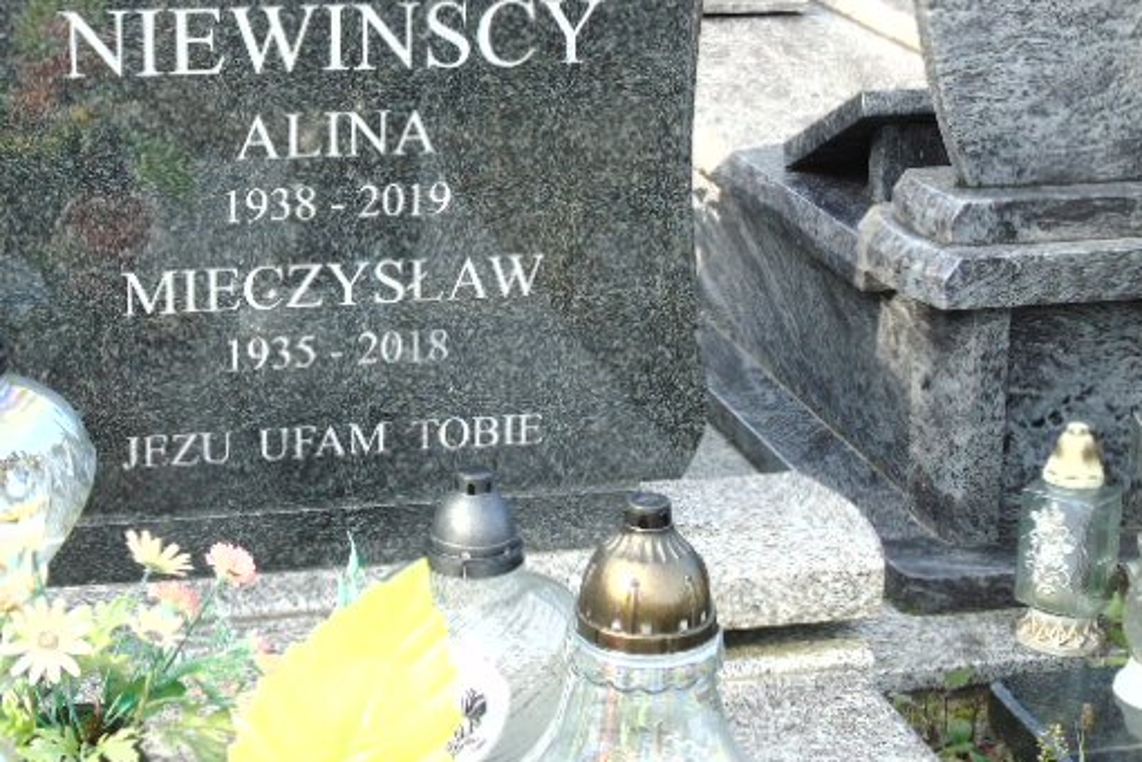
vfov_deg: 16.8
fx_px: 2569
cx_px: 466
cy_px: 307
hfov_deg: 25.0
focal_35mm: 81
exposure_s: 1/80
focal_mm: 11
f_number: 4.5
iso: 80
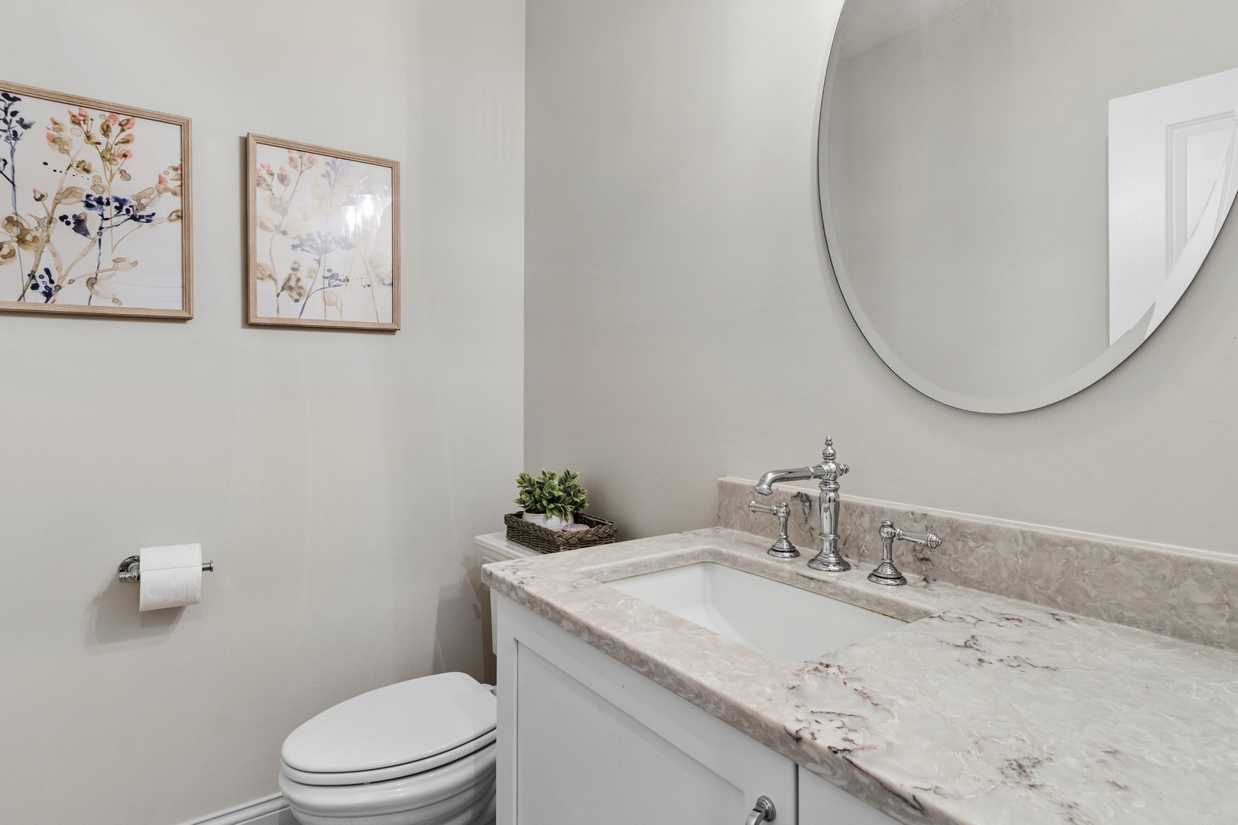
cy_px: 412
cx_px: 619
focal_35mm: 18
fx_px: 619
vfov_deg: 67.4
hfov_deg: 90.0
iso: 320
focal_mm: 12
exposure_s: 1/6
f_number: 8
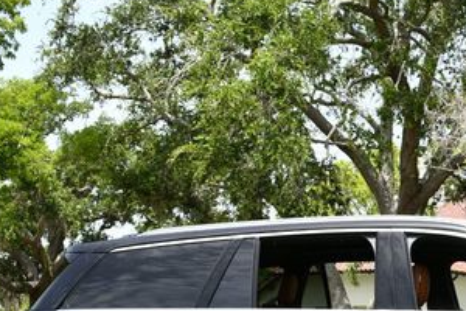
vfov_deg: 14.4
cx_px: 452
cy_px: 263
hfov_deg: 21.0
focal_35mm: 94
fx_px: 1217
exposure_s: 1/250
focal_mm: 22
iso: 160
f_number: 8
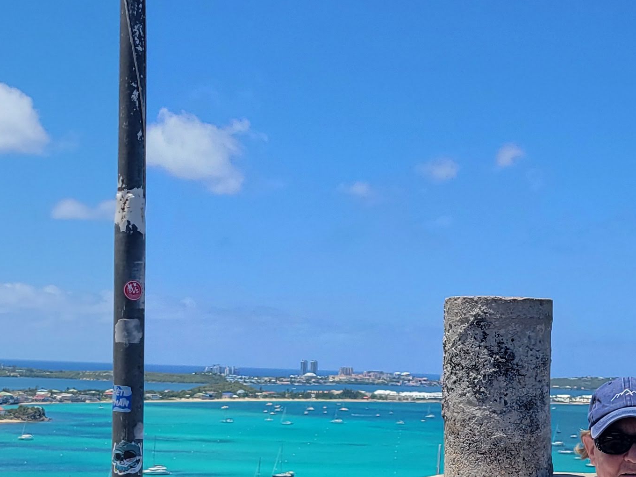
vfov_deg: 18.6
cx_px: 529
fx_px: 1415
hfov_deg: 24.8
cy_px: 479
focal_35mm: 77
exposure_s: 1/2565
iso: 40
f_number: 1.8
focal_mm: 5.4
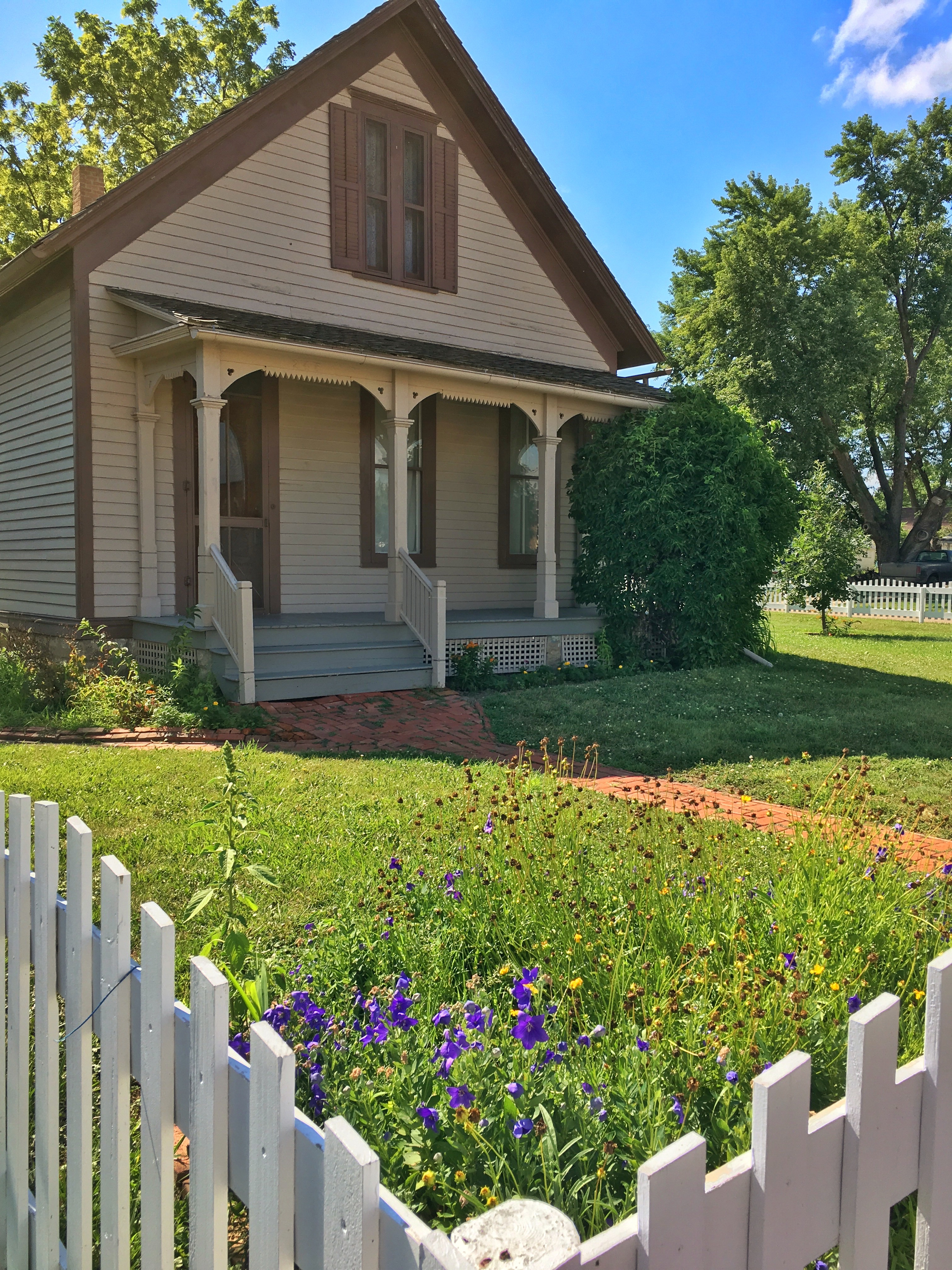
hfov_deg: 48.2
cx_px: 476
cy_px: 635
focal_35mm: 29
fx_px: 1063
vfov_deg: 61.7
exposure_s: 1/894
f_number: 2.2
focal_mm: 4.15
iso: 25
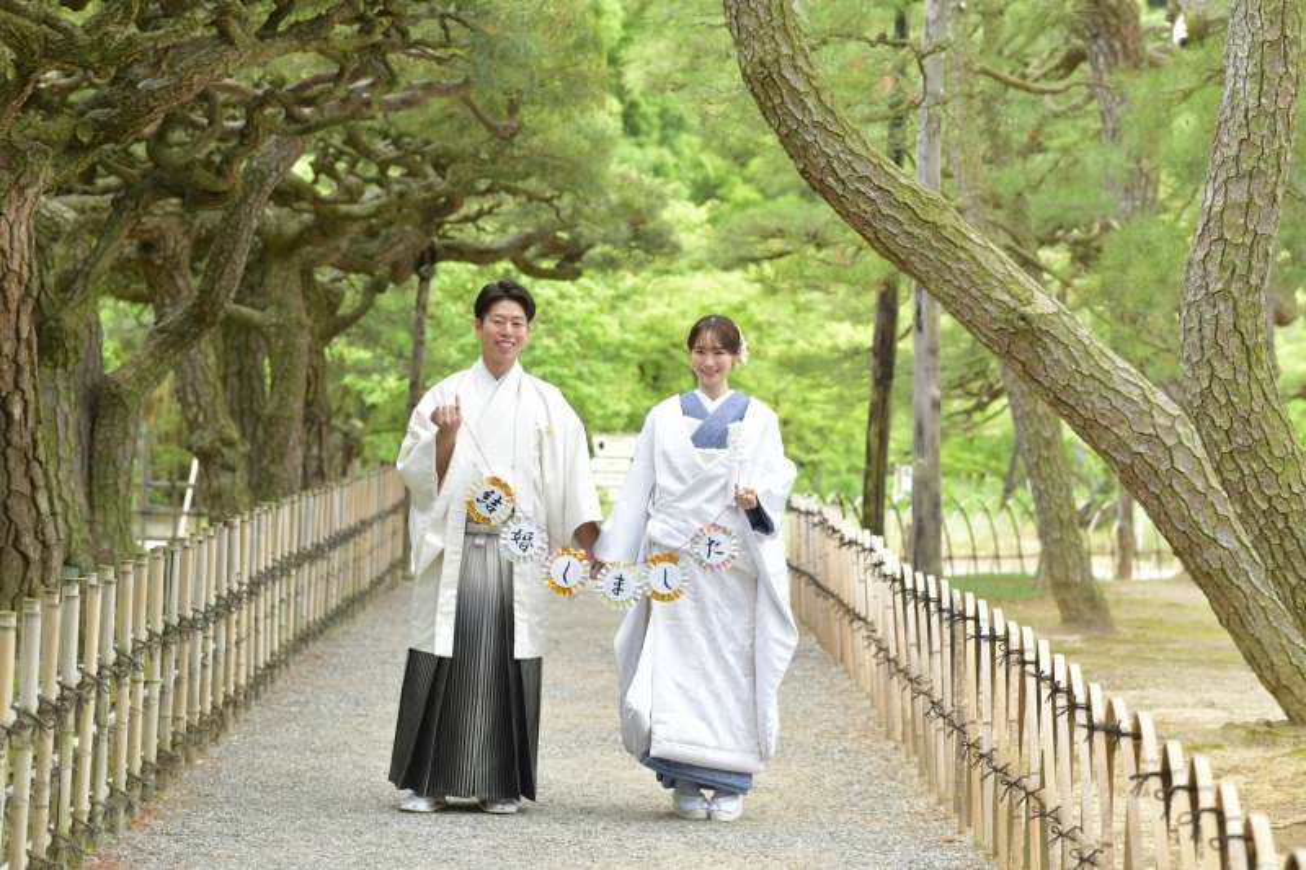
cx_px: 653
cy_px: 435
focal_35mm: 105
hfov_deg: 19.5
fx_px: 3808
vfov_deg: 13.0
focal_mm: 105
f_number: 4.5
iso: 500
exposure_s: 1/200
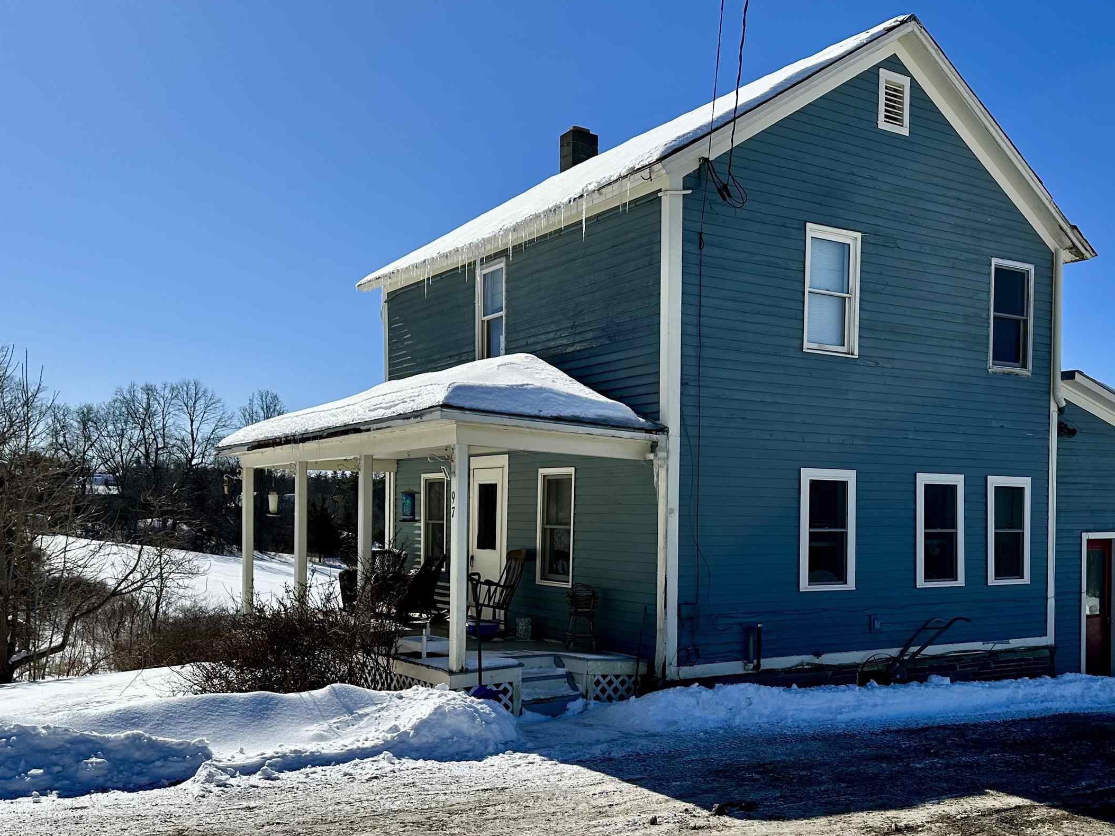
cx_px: 650
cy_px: 520
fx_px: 1127
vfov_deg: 40.4
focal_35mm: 35
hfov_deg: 52.4
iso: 80
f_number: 1.78
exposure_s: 1/9709
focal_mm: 6.86
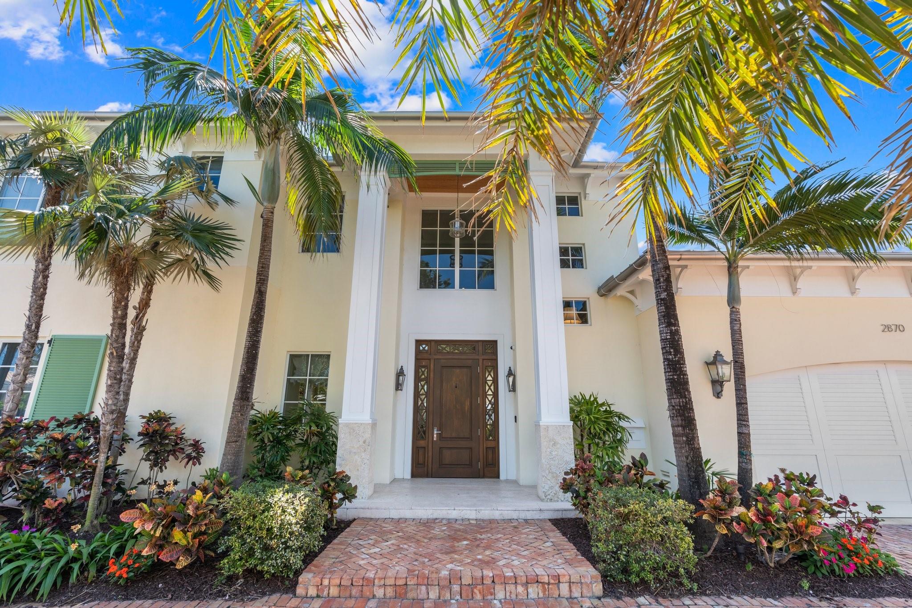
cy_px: 304
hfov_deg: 96.7
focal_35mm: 16
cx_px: 456
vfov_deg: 73.7
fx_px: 405
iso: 500
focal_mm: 16
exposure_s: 1/60
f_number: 10
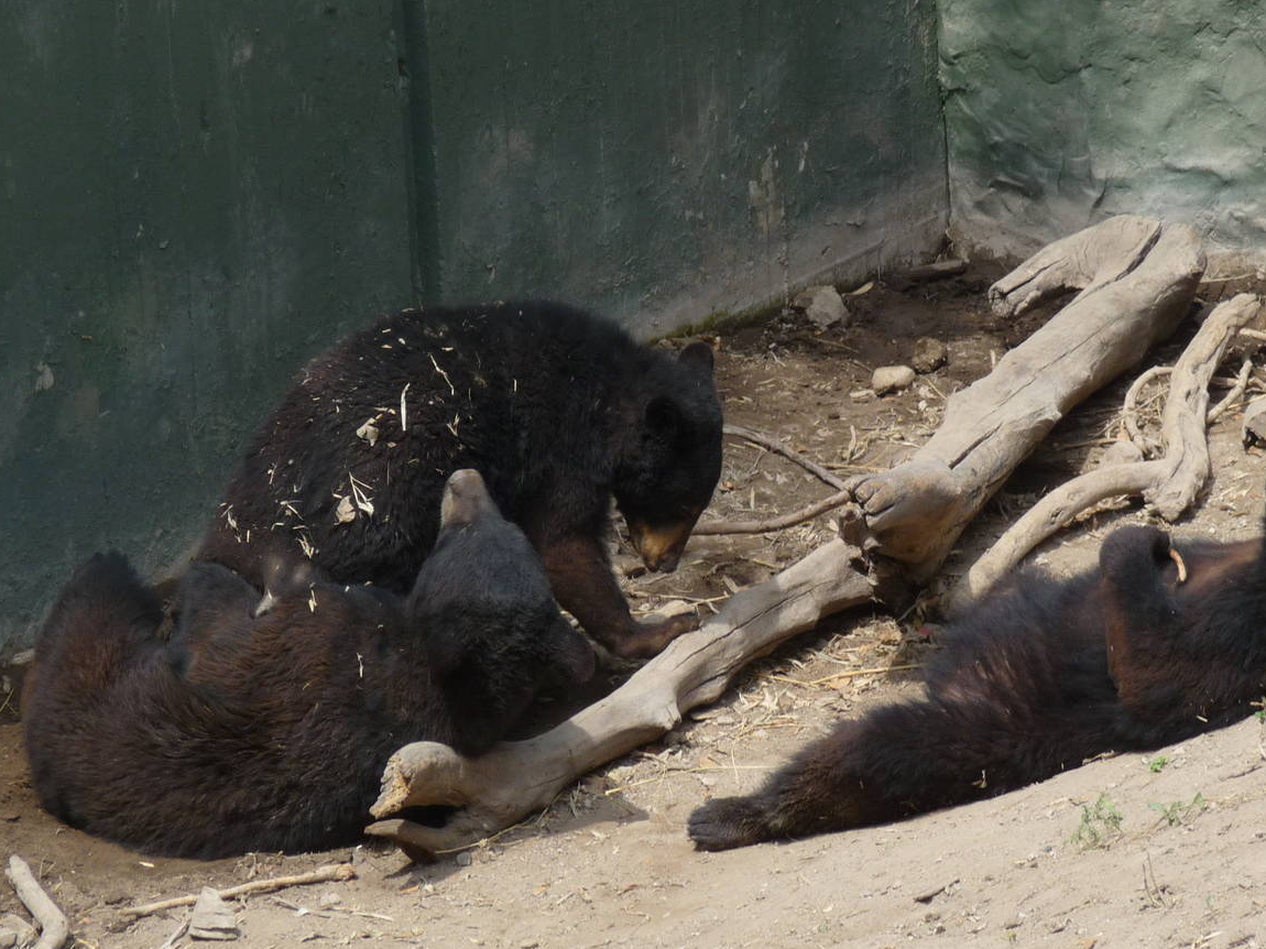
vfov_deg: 5.6
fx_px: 9617
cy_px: 459
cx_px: 832
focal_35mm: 263
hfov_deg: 7.5
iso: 100
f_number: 4.8
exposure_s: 1/250
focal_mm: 32.3
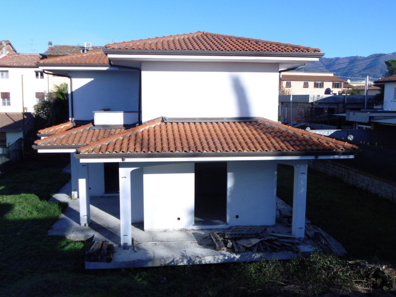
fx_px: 400
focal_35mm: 35
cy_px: 148
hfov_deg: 52.6
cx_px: 198
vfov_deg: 40.7
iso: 100
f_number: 9.9
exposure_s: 1/200
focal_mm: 6.4
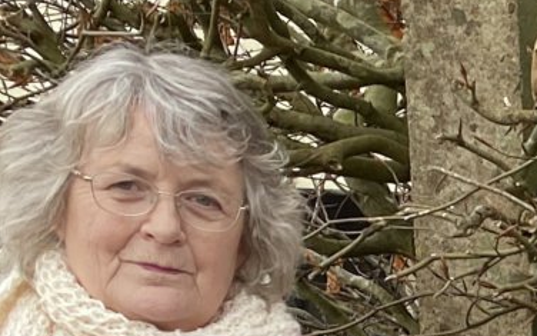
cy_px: 815
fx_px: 2195
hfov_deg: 11.6
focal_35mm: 150
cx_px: 1255
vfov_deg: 8.1
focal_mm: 4.25
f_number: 1.8
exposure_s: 1/122
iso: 40
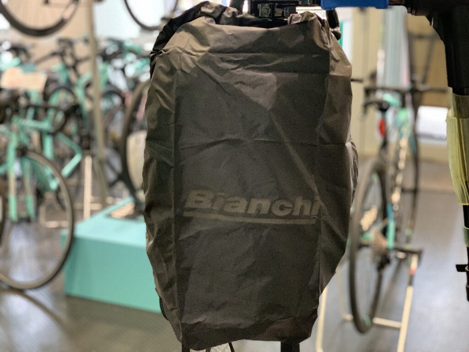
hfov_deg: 36.8
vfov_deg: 28.0
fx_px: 705
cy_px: 176
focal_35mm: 52
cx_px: 234
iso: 400
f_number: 2.4
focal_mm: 6
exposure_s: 1/60
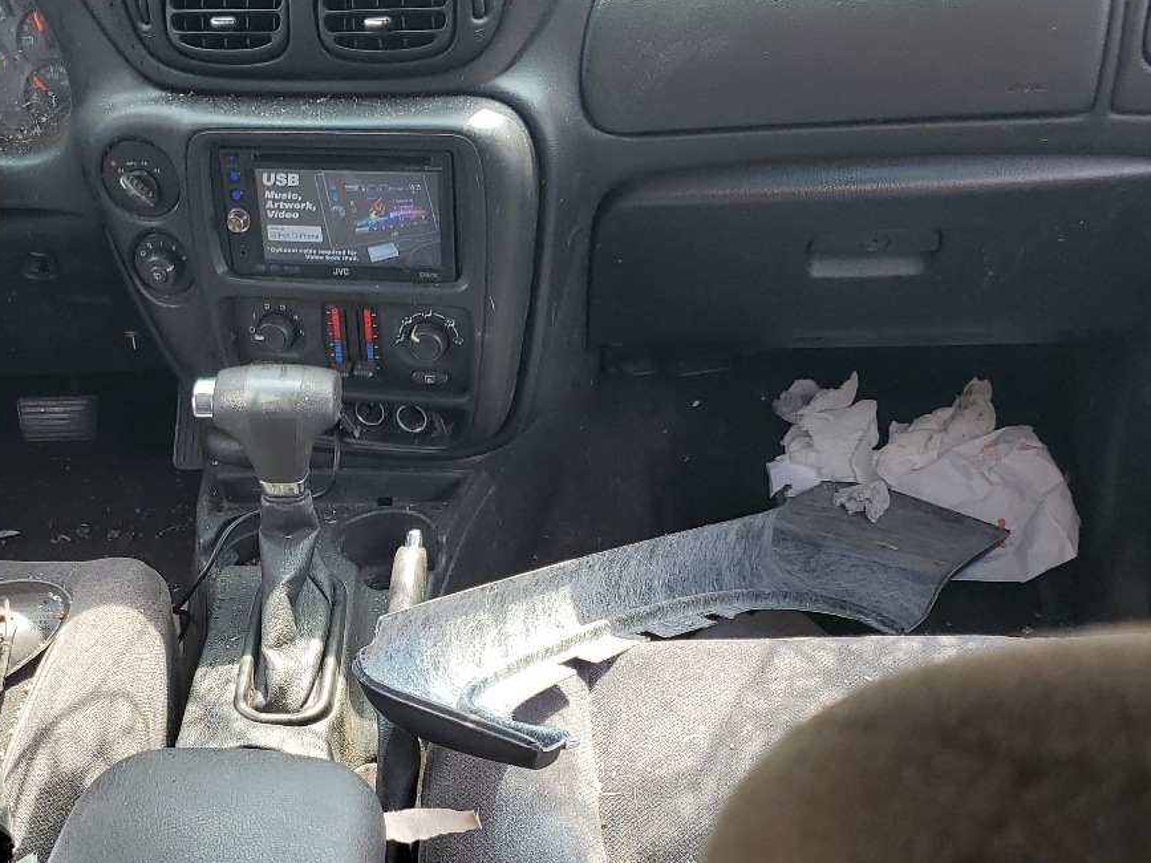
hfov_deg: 38.4
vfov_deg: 30.1
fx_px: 1596
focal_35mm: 48
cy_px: 571
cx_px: 262
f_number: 1.5
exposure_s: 1/213
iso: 50
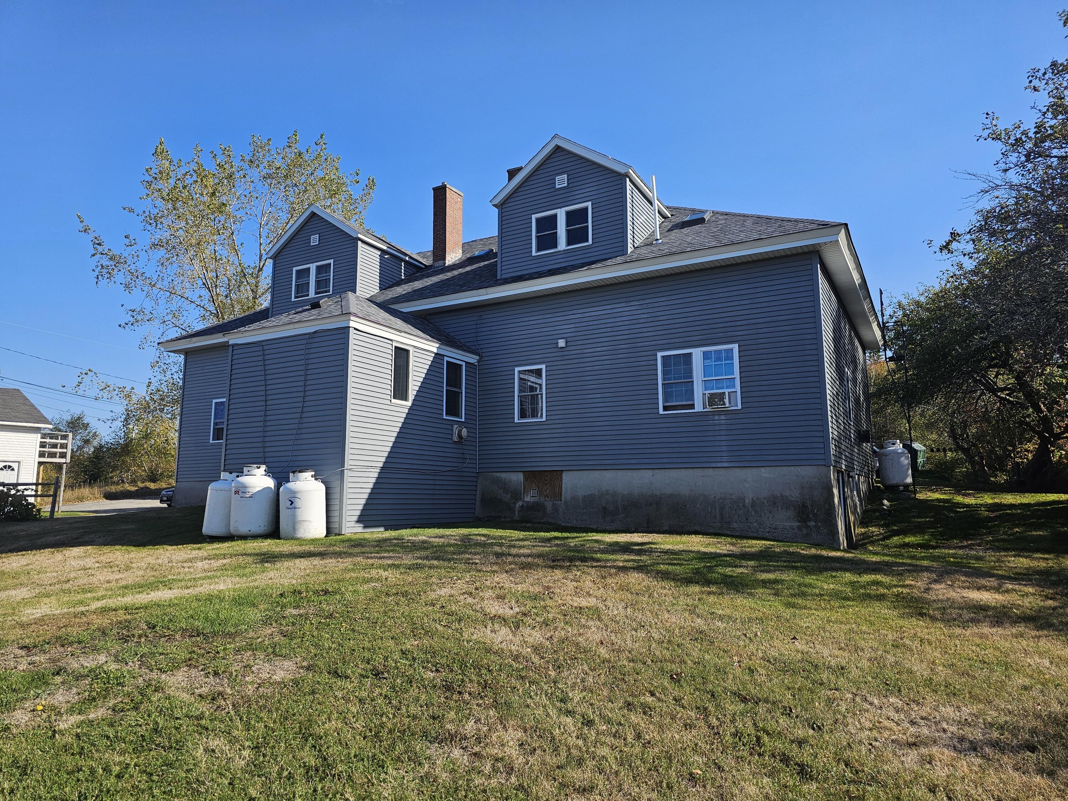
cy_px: 400
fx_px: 710
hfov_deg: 73.9
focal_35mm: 23
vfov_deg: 58.9
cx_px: 534
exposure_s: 1/1011
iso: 25
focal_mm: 6.3
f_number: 1.7
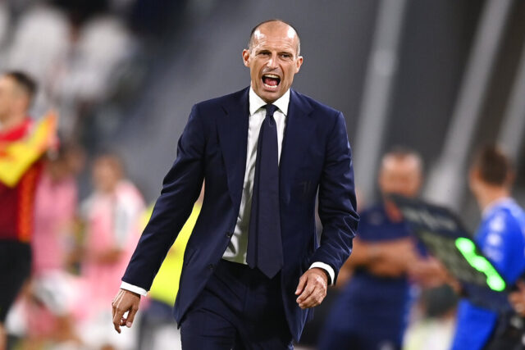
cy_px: 175
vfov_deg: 3.4
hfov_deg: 5.2
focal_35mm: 400
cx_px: 262
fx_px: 5834
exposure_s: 1/1000
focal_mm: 400
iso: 1600
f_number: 2.8
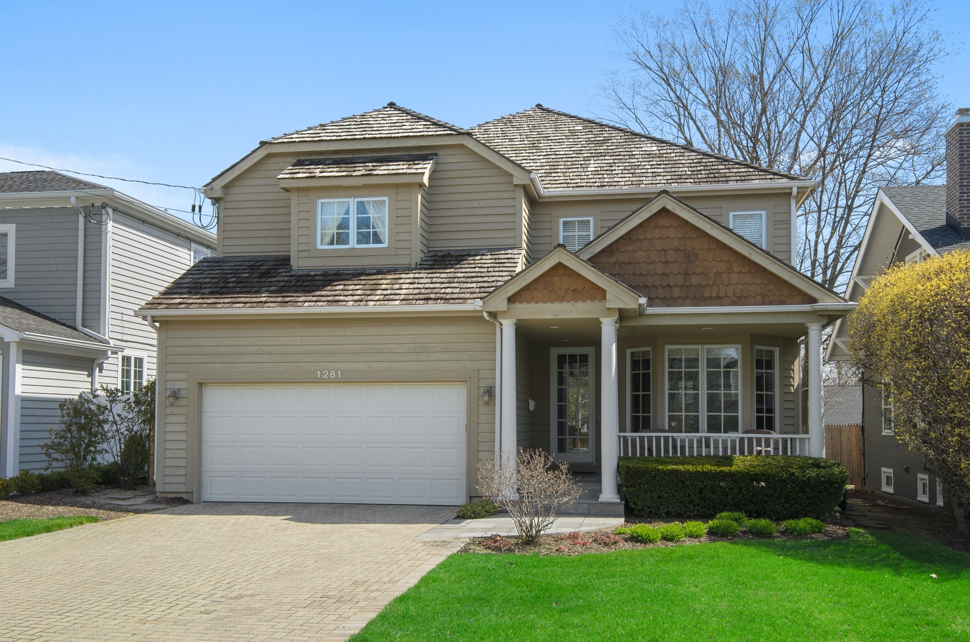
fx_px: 847
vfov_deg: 41.5
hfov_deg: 59.6
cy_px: 321
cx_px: 485
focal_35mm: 32
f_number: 11
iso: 200
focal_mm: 21
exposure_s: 1/250
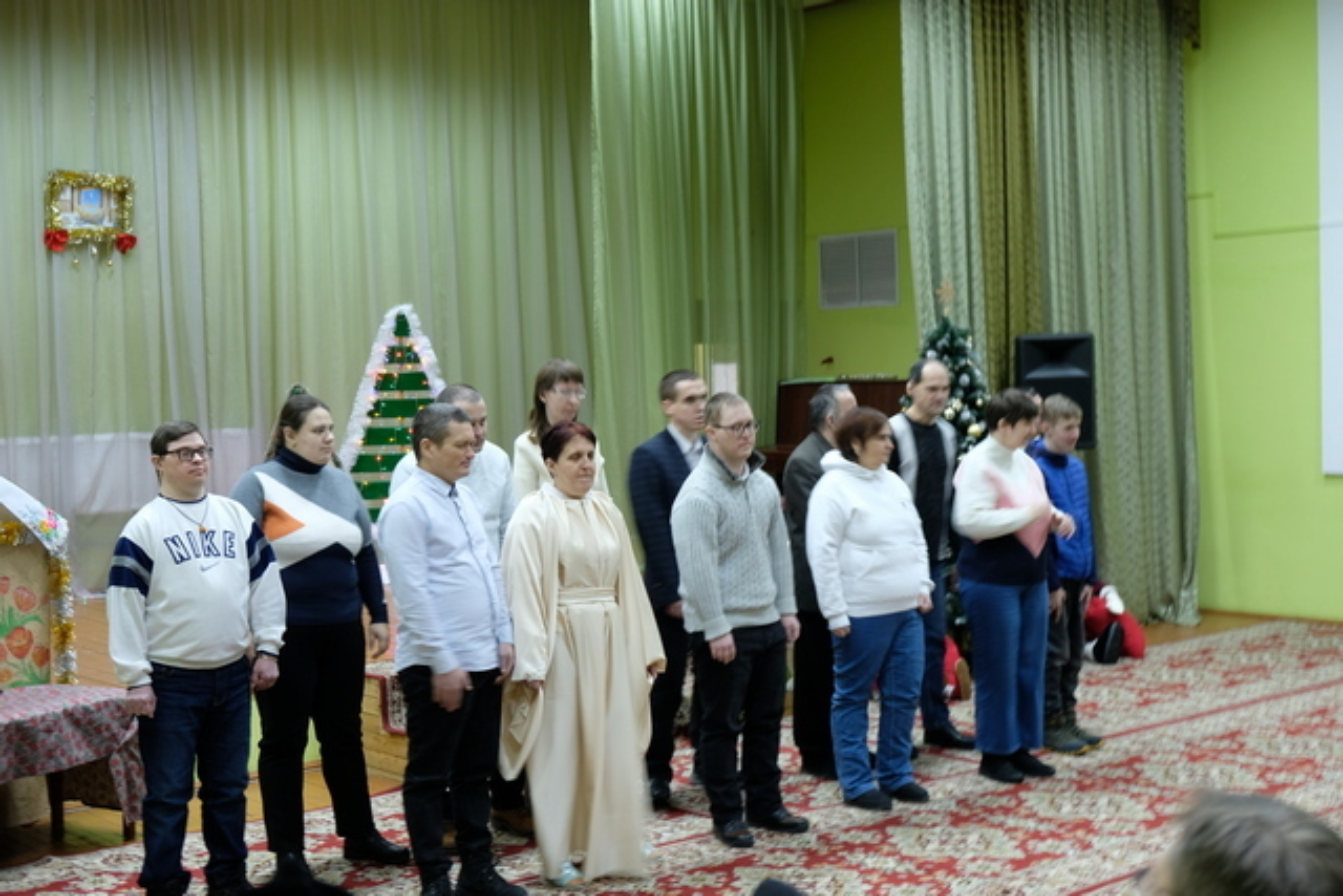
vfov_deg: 27.5
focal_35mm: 49
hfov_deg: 40.3
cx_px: 672
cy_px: 448
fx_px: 1828
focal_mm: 32.9
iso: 400
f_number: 4
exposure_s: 1/6.5
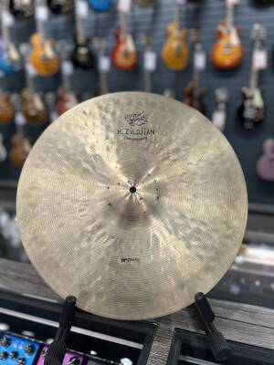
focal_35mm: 26
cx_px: 137
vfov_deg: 67.3
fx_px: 274
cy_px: 182
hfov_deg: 53.1
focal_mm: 5.7
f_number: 1.5
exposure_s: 1/120
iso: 64
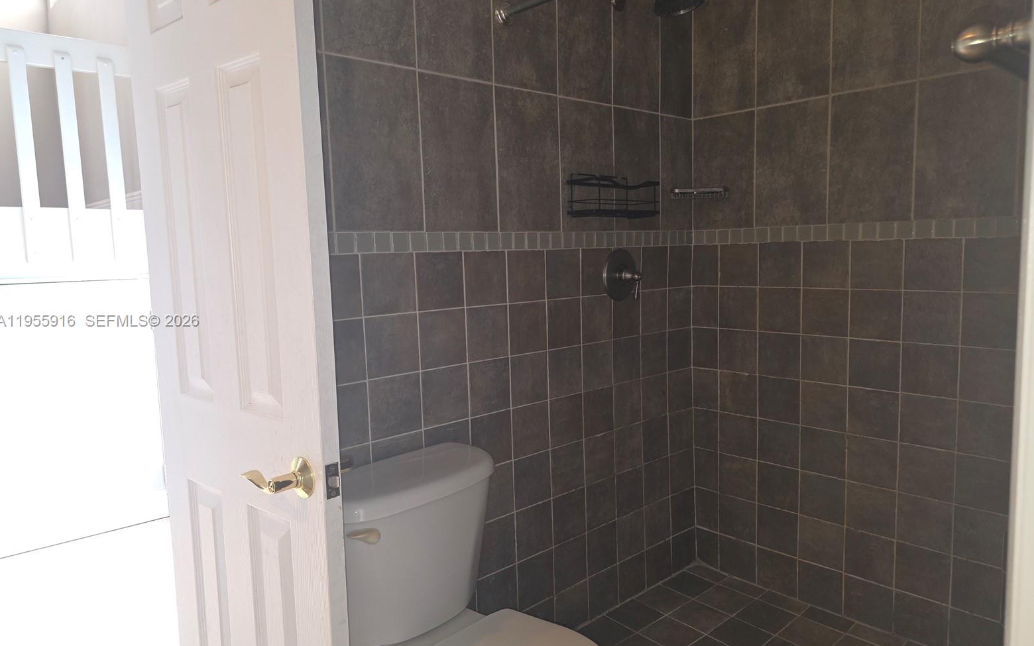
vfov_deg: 49.3
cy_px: 321
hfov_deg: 72.5
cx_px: 522
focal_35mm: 25
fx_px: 704
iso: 125
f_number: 1.7
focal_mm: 6.3
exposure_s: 1/60
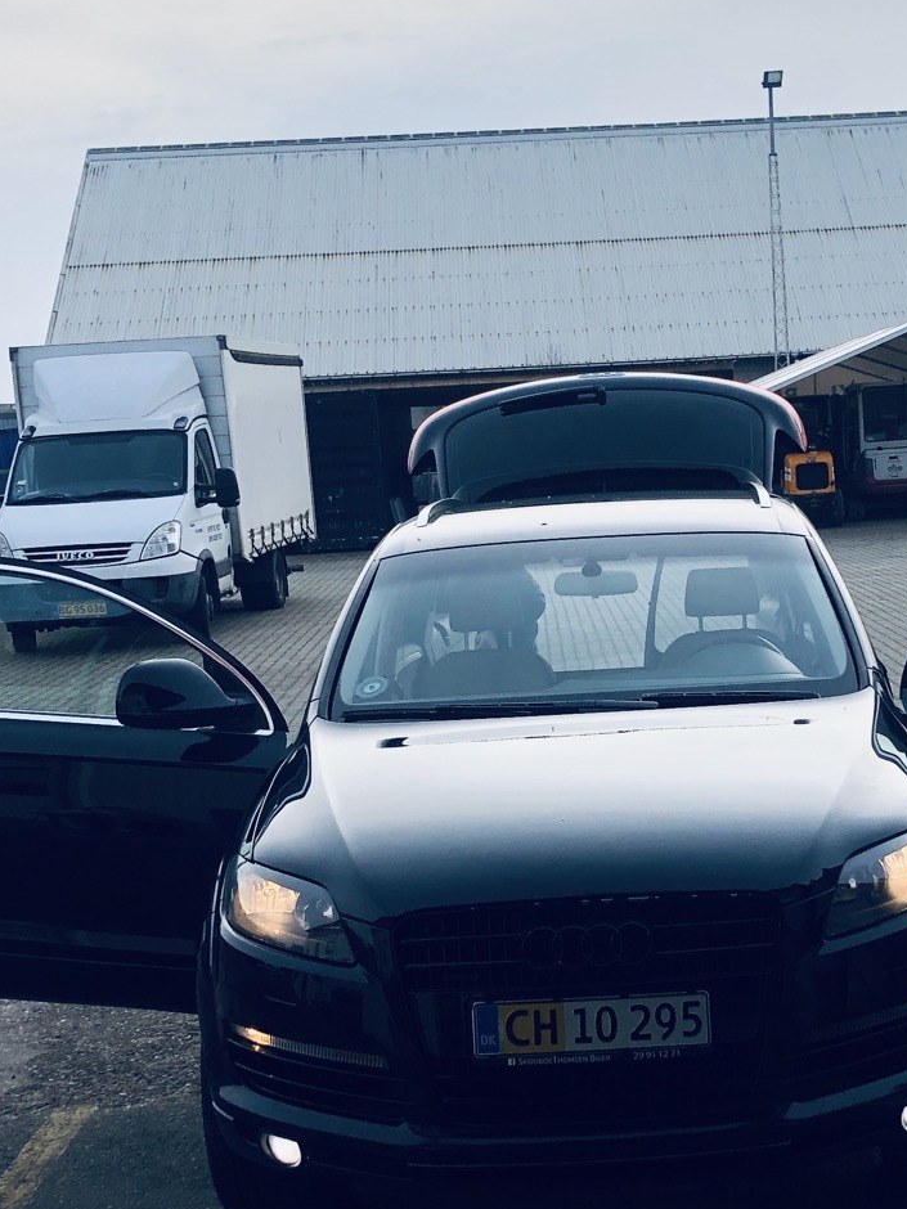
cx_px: 656
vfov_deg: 31.5
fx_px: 2131
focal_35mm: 61
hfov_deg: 23.8
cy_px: 765
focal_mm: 3.99
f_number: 1.8
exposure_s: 1/615
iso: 20
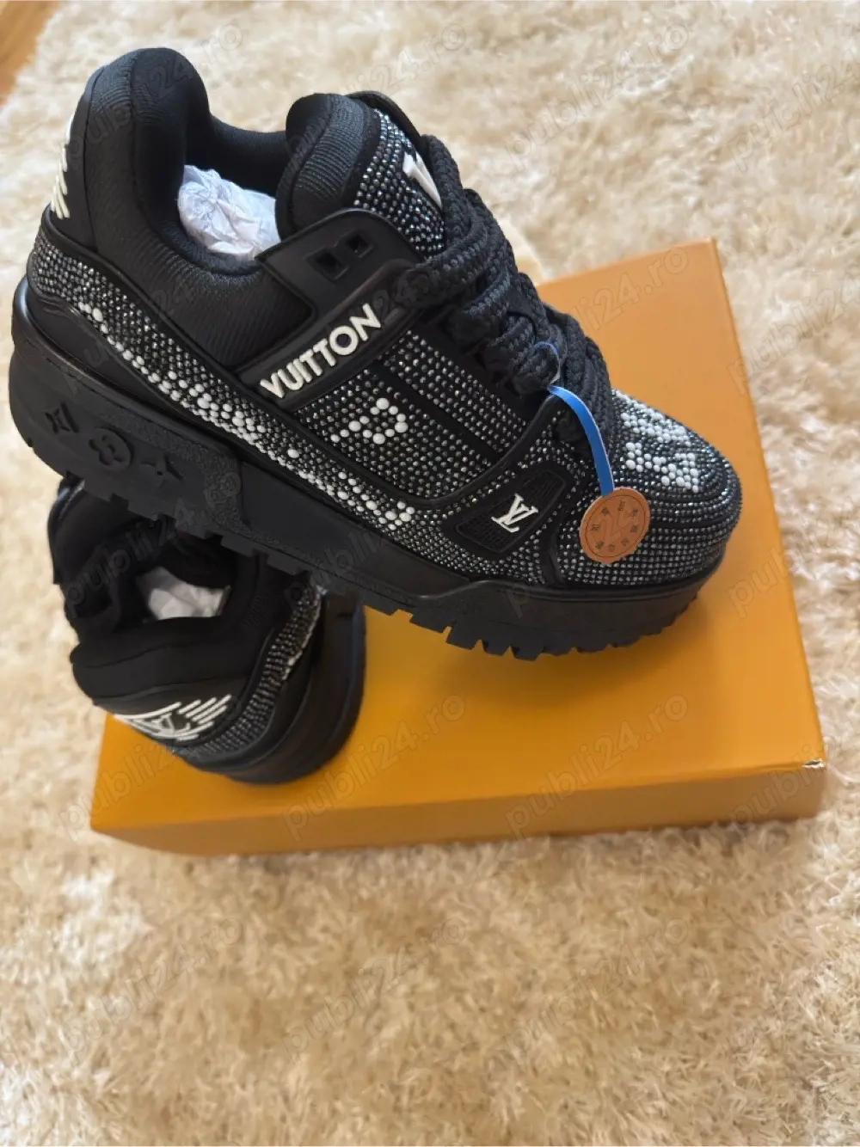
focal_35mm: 24
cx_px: 430
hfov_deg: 56.8
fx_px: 795
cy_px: 574
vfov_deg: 71.6
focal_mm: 6.76
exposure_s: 1/30
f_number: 1.78
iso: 800
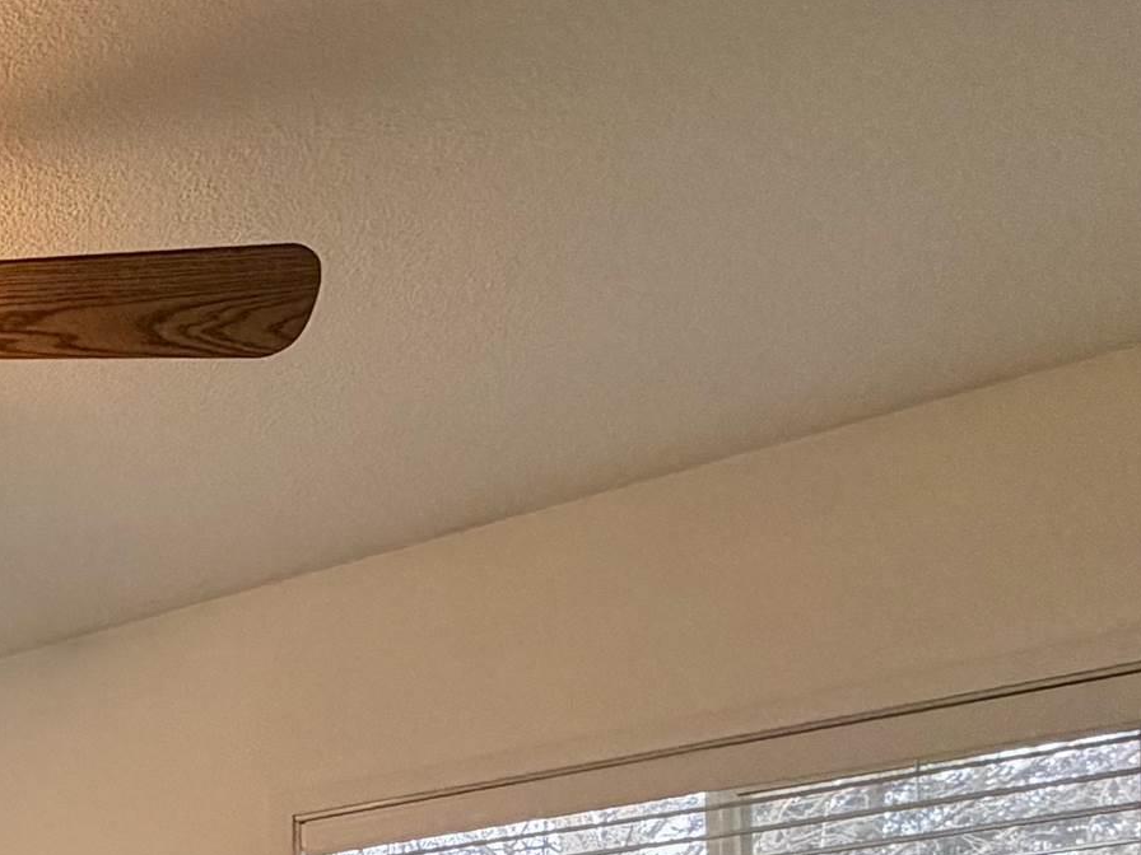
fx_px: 1582
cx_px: -411
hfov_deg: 29.9
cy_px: 1279
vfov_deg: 24.0
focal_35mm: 48
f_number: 2.2
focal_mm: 2.22
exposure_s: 1/120
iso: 320
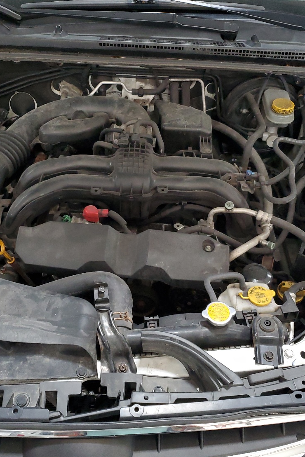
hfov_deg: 34.2
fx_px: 495
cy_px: 222
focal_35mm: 39
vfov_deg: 49.5
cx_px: 133
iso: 245
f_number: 1.5
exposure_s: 1/60.2
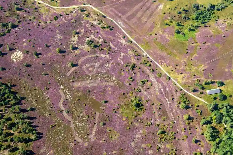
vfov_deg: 23.4
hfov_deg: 34.4
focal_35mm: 58
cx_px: 132
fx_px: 375
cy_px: 65
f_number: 5.6
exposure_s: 1/1250
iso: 500
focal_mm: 32
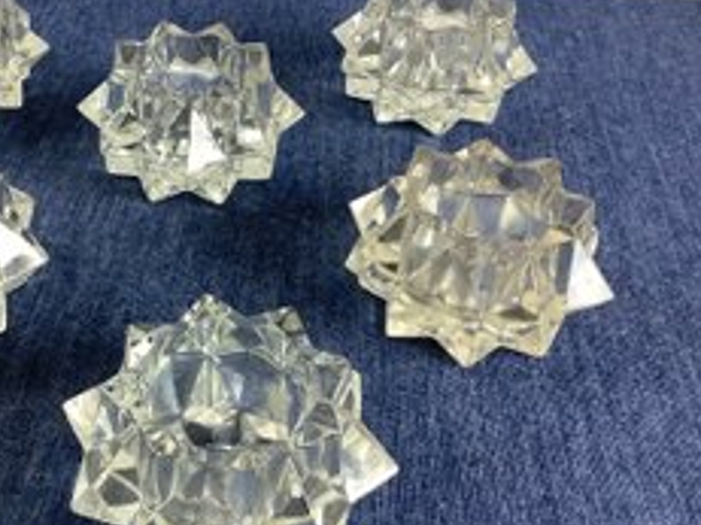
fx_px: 931
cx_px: 208
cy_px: 278
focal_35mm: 46
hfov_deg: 40.5
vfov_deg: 31.5
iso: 80
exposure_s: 1/50
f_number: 2.4
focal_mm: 3.3
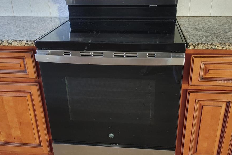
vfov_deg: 35.9
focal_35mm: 37
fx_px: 238
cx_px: 116
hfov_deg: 51.9
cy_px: 82
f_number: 1.8
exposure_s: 1/15
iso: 500
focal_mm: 5.58
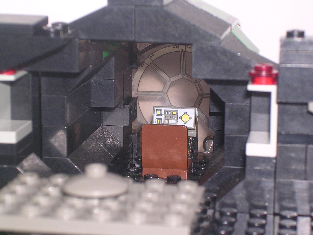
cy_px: 118
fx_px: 1040
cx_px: 156
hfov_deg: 17.1
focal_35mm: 115
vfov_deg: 12.9
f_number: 4.9
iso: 100
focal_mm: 17.4
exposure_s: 1/60.1
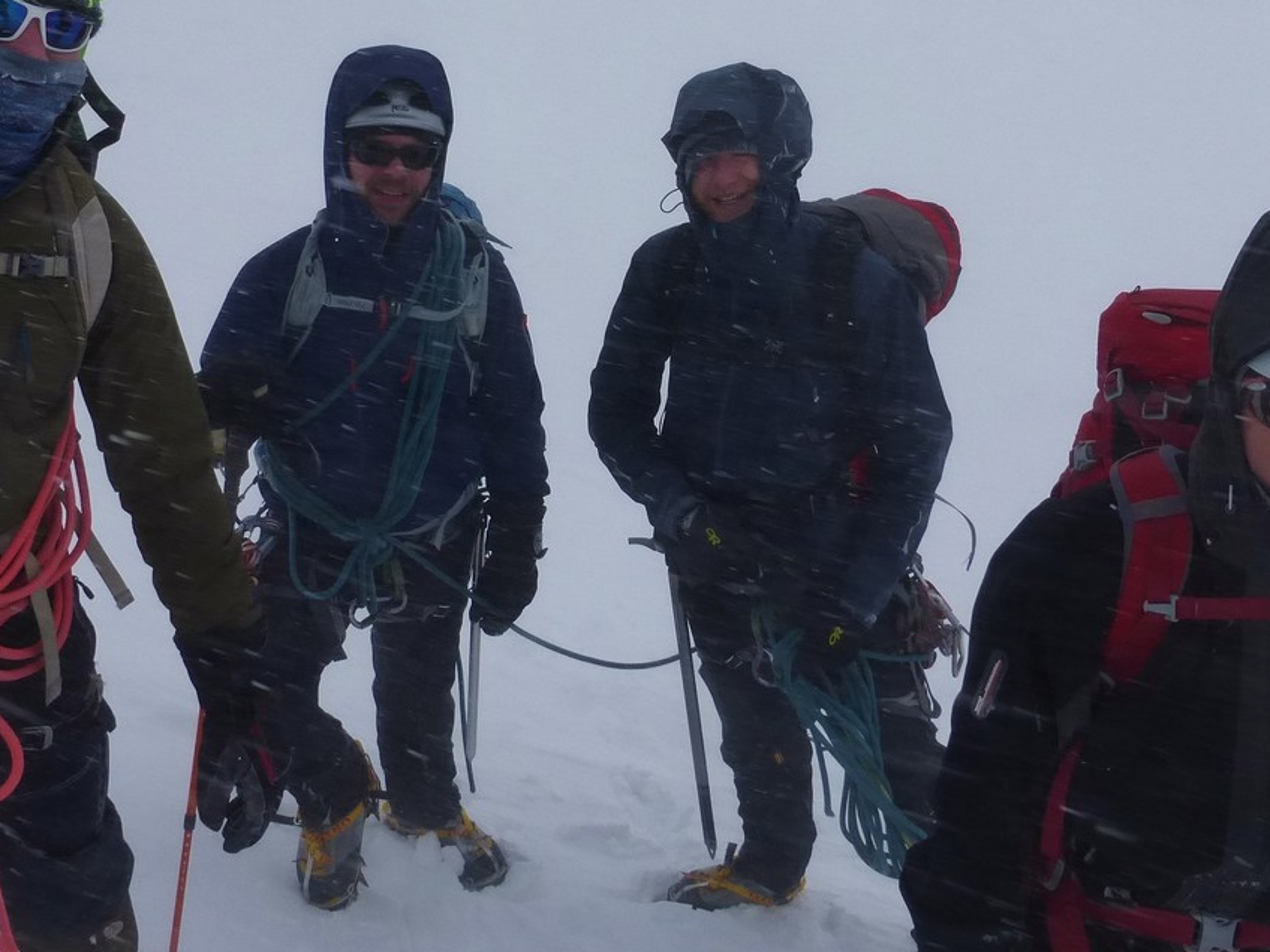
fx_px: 1688
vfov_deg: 31.3
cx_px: 577
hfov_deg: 41.2
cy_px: 313
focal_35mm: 46
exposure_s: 1/1300
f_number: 4
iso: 100
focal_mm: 4.3
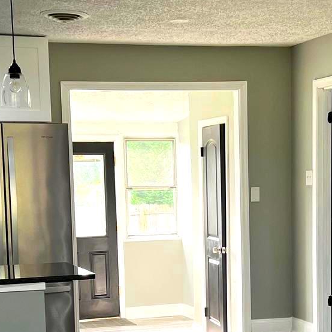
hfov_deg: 20.4
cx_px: 212
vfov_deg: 20.1
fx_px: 922
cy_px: 283
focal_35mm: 85
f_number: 1.5
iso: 80
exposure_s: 1/60
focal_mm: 5.7
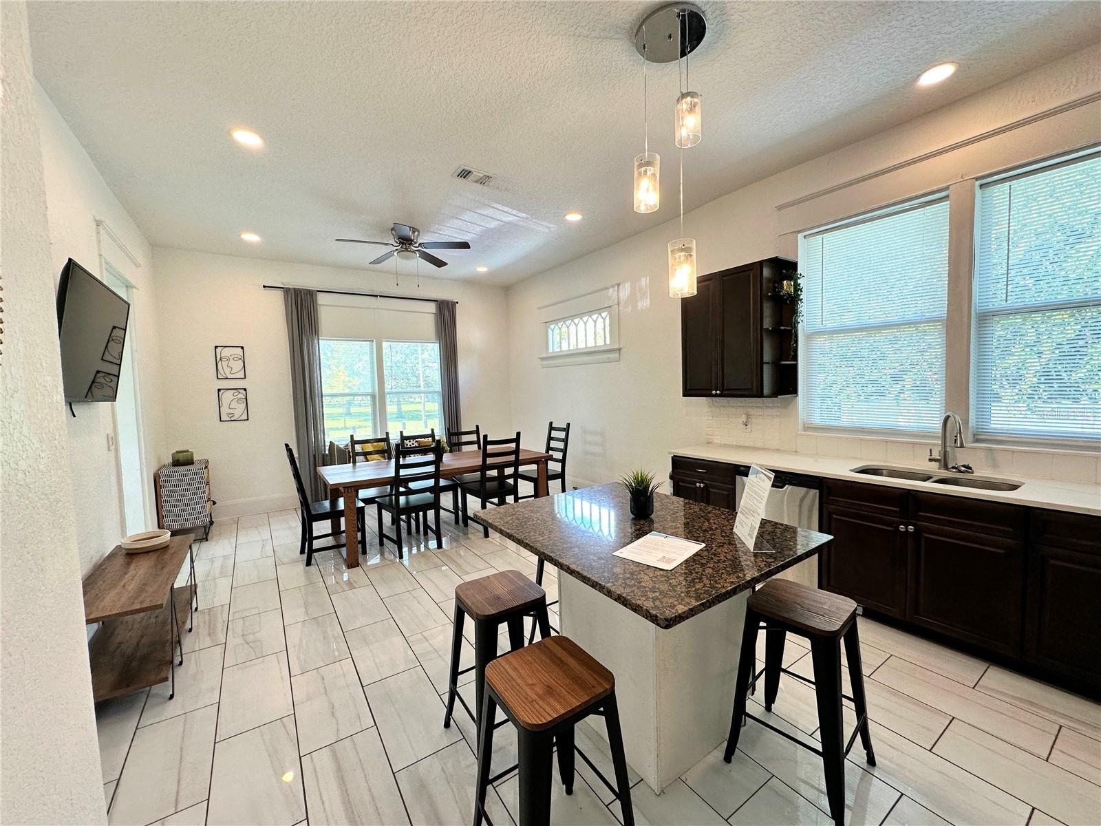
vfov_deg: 85.7
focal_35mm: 14
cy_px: 413
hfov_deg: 102.1
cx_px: 550
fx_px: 445
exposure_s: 1/120
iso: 125
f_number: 2.2
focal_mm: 2.22
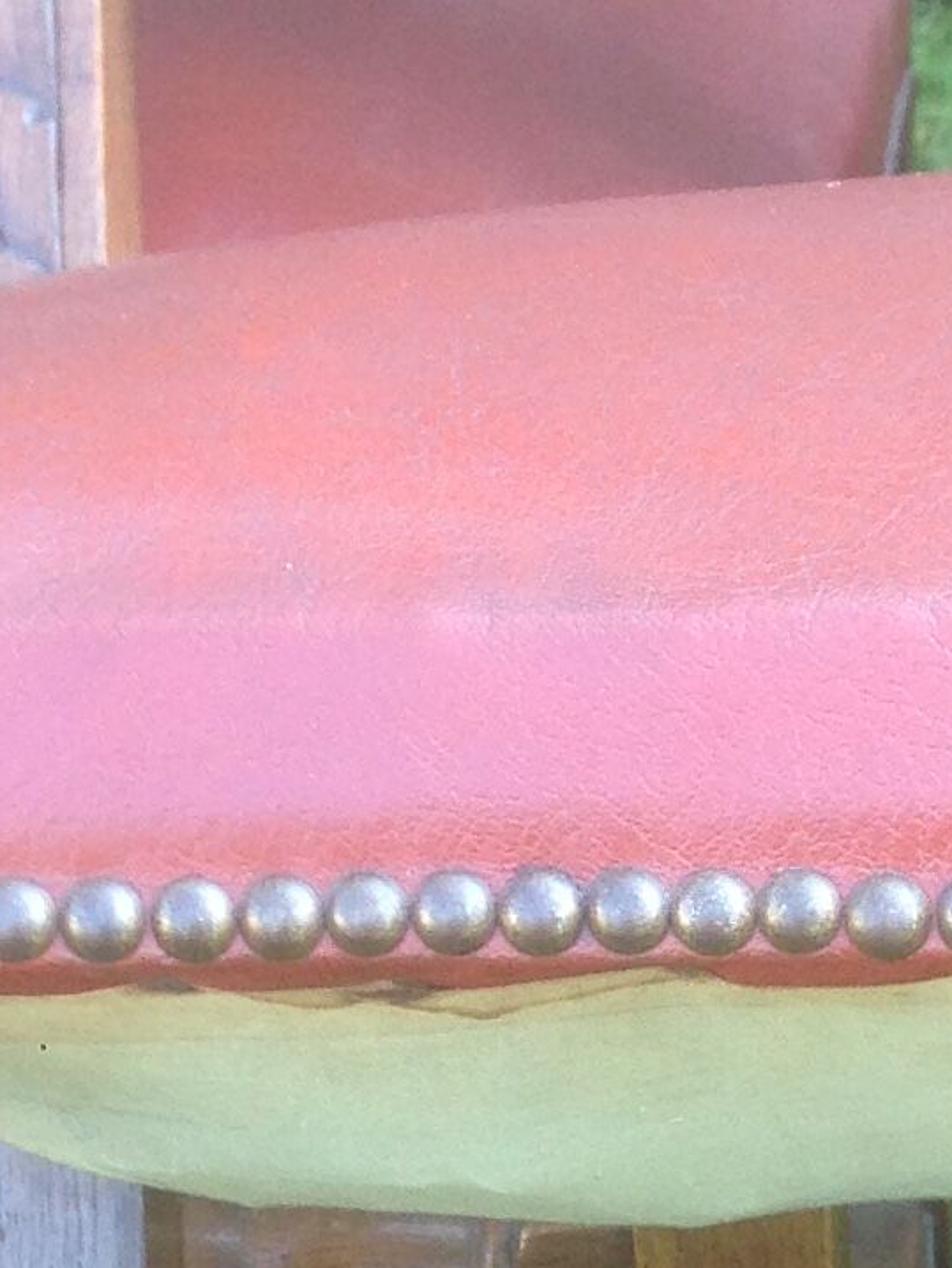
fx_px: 5497
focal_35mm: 150
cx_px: 1127
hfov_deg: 9.8
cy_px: 1861
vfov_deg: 12.5
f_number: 2.4
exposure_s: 1/60
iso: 50
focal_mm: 4.12
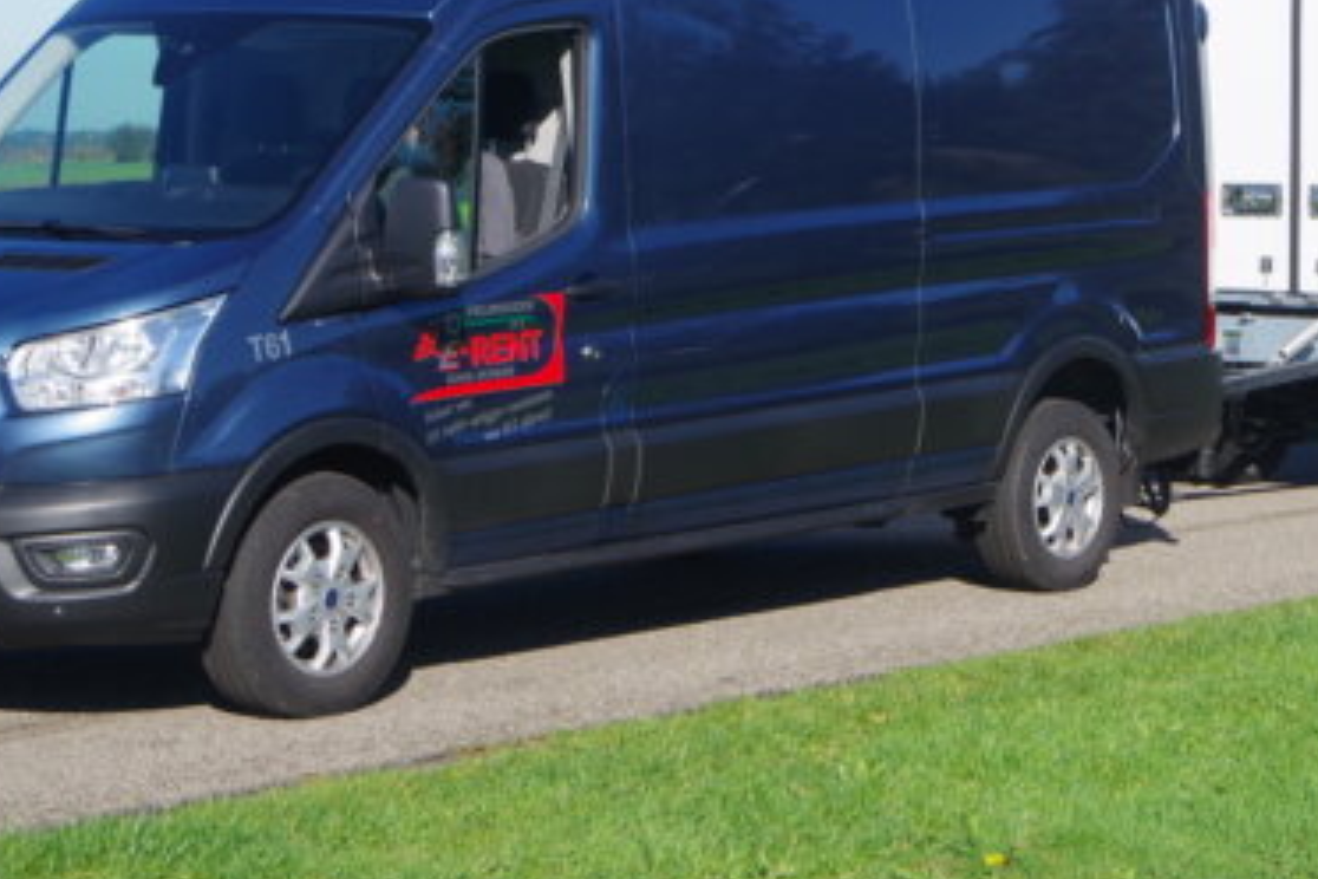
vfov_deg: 13.7
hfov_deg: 20.5
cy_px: 115
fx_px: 3624
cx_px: 911
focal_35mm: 99
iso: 200
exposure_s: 1/320
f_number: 8
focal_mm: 31
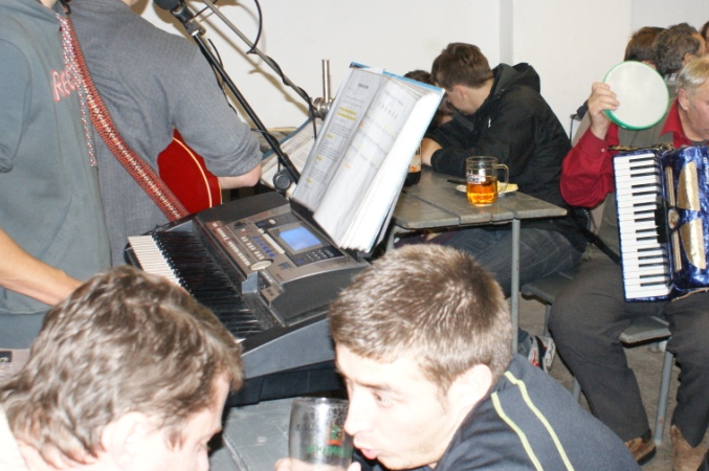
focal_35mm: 59
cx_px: 464
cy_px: 146
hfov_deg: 33.7
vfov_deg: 22.8
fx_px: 1161
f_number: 5.6
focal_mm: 26
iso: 800
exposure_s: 1/60
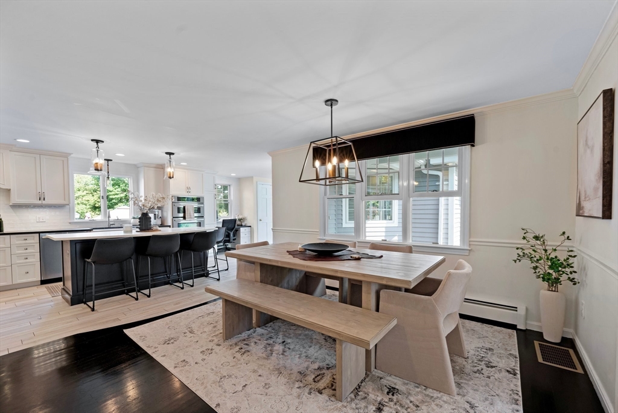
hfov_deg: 104.2
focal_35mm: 14
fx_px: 240
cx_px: 309
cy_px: 206
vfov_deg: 81.2
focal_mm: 14
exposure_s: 1/8
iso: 400
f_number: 8
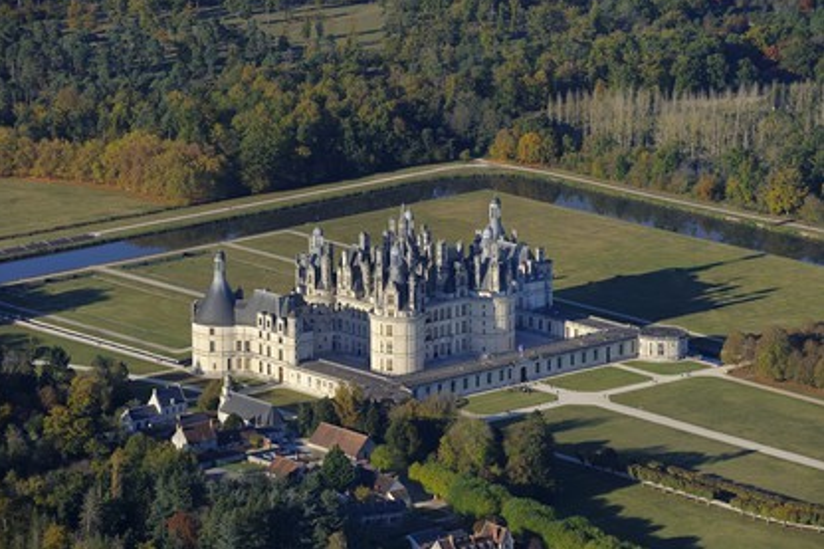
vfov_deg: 6.8
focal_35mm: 202
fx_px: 4621
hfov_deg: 10.2
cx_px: 410
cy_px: 274
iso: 400
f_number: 9
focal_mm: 200
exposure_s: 1/1000
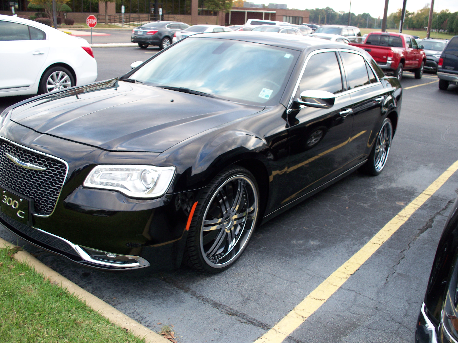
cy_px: 172
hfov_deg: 51.4
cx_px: 229
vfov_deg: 39.7
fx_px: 476
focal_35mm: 36
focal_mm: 7.54
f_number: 2.8
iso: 64
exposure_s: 1/60
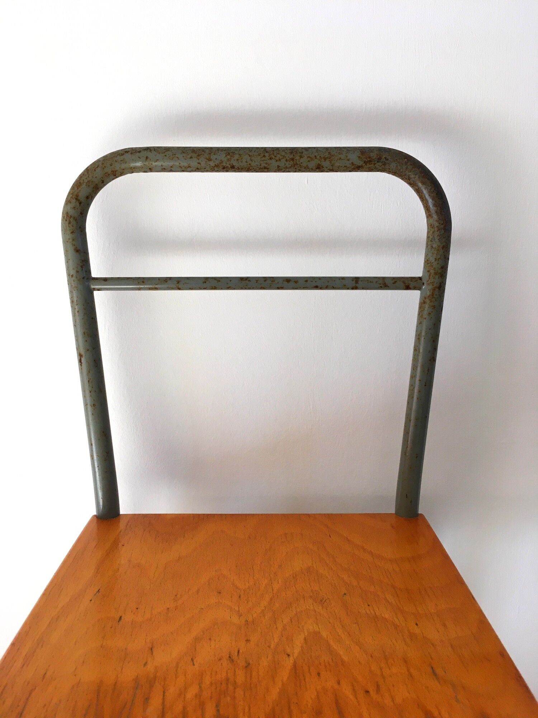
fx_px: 601
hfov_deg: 48.2
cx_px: 269
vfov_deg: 61.7
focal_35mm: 29
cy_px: 359
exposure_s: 1/33
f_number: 2.2
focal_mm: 4.15
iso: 25
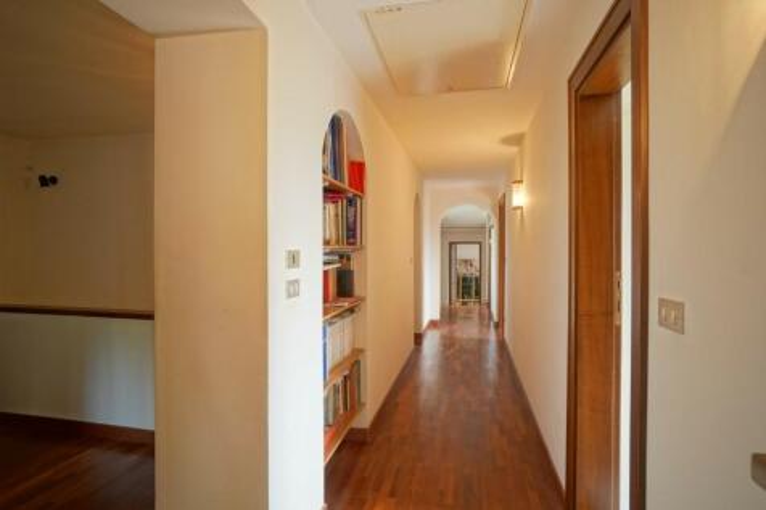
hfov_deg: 90.0
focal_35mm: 18
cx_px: 383
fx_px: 383
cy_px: 255
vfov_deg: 67.3
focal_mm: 12
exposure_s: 1/30
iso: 640
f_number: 4
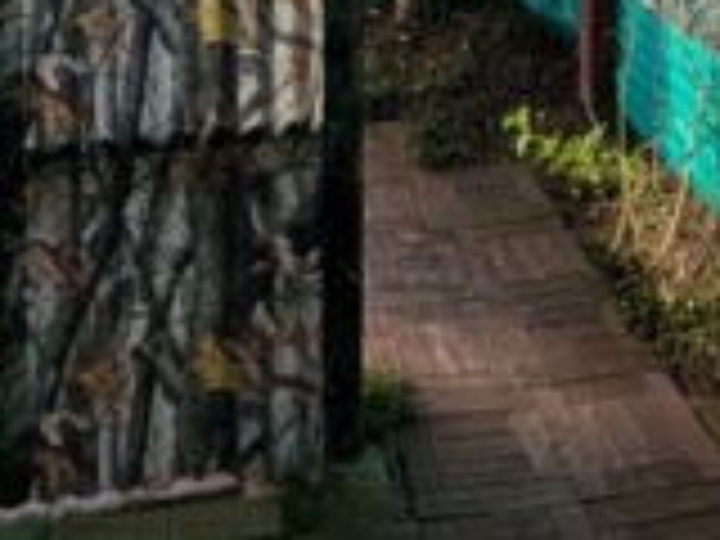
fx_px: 998
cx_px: 328
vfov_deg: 22.5
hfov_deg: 39.6
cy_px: -344
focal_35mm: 48
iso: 48
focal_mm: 2.02
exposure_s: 1/1773
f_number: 1.7
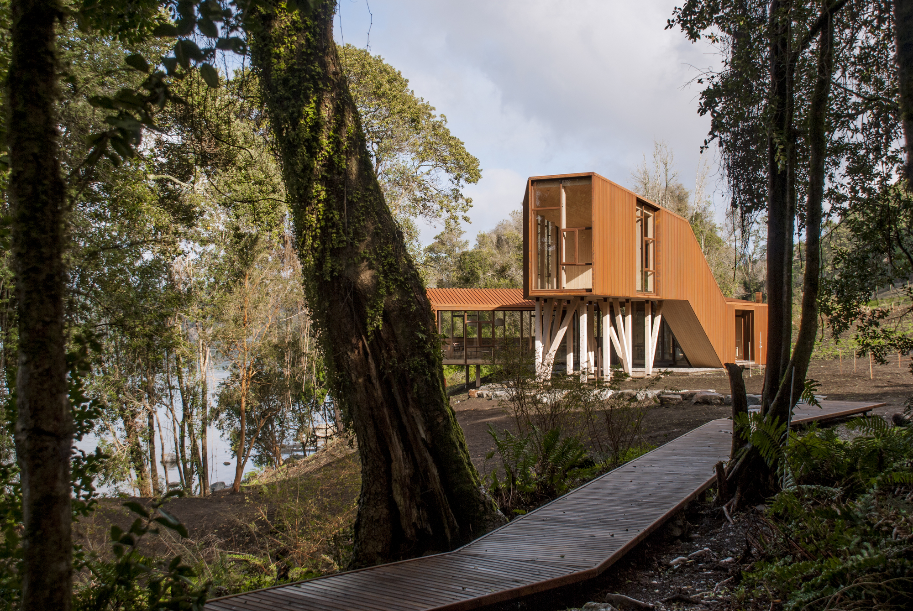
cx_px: 456
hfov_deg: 42.3
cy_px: 306
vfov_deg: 29.0
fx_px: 1181
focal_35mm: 46
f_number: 5.6
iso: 100
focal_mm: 31
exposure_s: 1/125
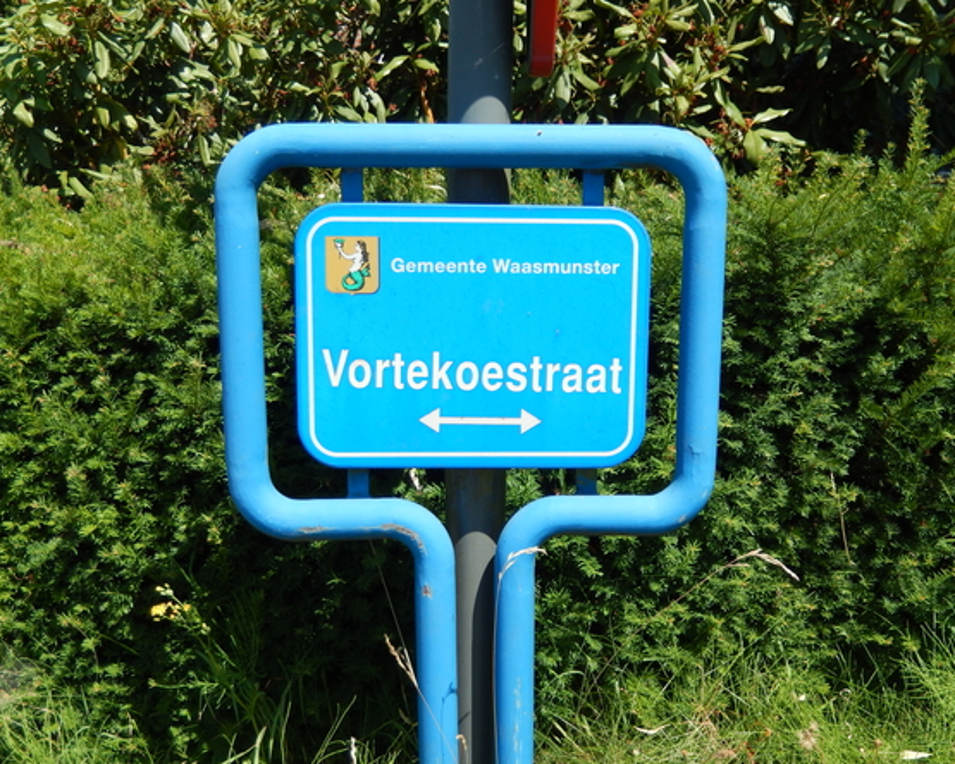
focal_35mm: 38
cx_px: 501
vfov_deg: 39.2
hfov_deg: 47.9
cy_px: 384
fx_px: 1074
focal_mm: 6.5
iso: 125
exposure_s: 1/500
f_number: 4
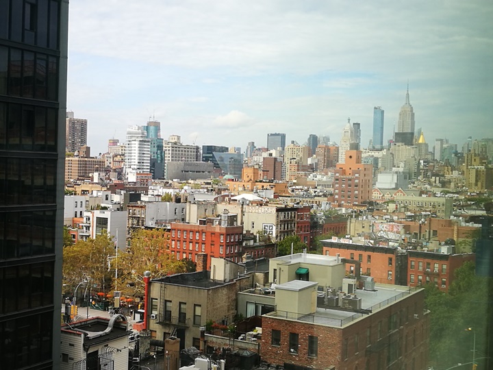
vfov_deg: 30.3
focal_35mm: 48
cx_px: 246
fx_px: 684
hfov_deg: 39.7
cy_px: 185
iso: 50
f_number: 2.2
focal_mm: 4.5
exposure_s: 1/453
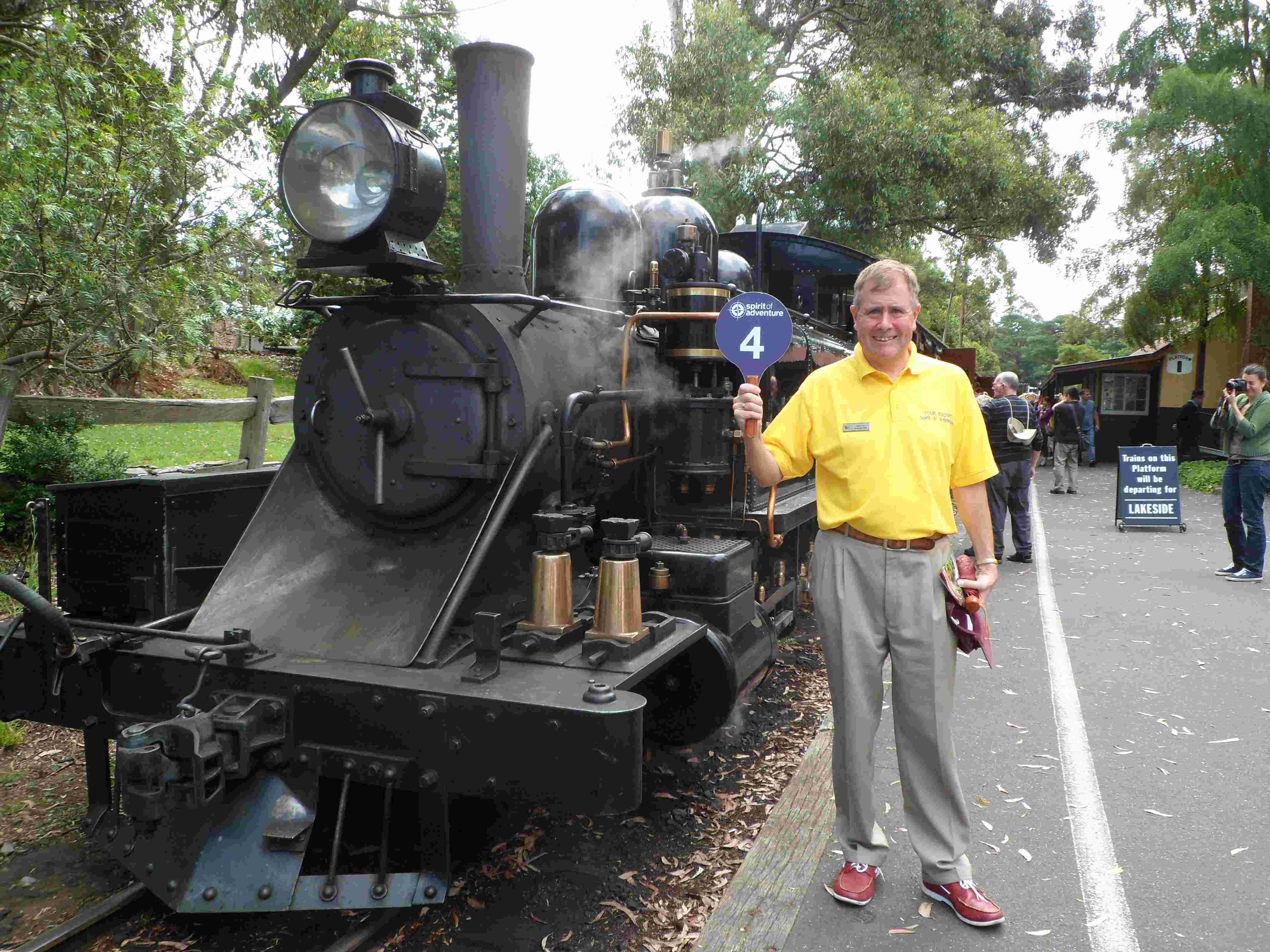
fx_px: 991
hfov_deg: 65.3
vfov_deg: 51.4
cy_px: 476
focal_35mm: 27
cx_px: 635
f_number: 3.3
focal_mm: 4.9
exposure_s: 1/125
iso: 80
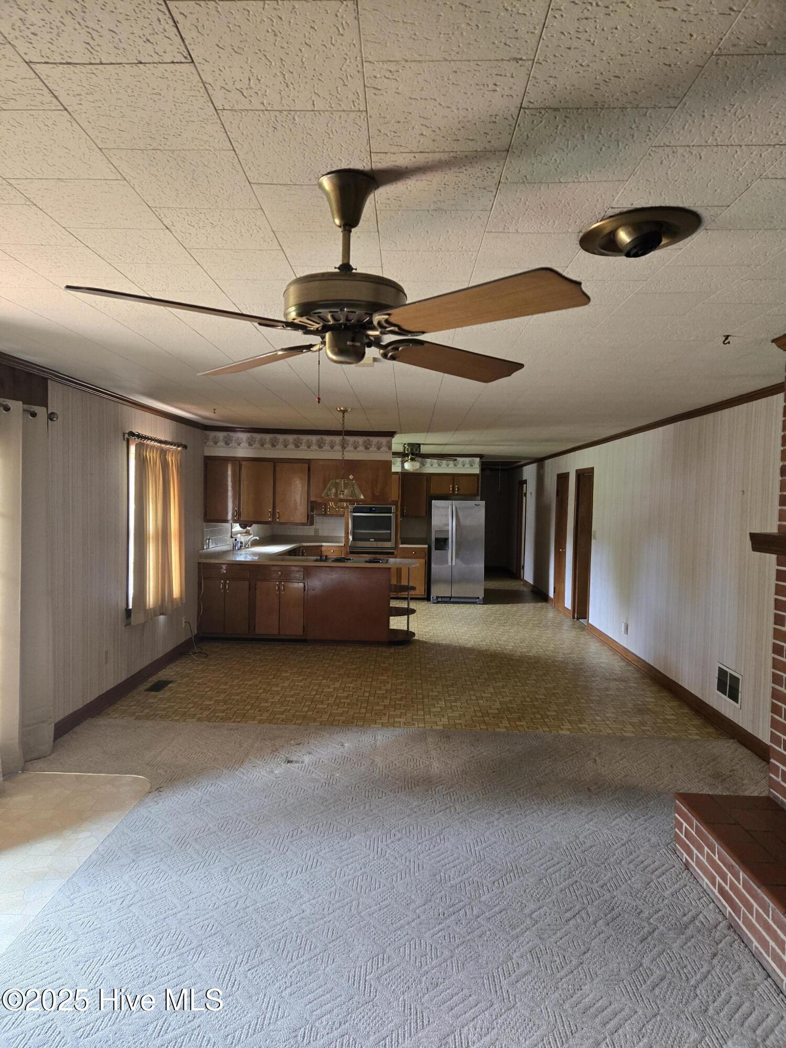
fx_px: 696
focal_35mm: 23
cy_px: 524
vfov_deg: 73.9
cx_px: 393
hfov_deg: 58.9
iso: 640
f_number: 1.8
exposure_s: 1/120
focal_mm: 5.4
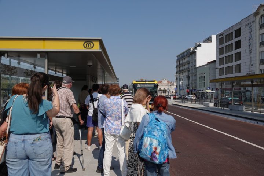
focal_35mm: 28
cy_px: 88
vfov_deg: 46.4
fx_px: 205
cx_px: 132
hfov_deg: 65.5
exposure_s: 1/1000
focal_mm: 10.18
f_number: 5.6
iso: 100
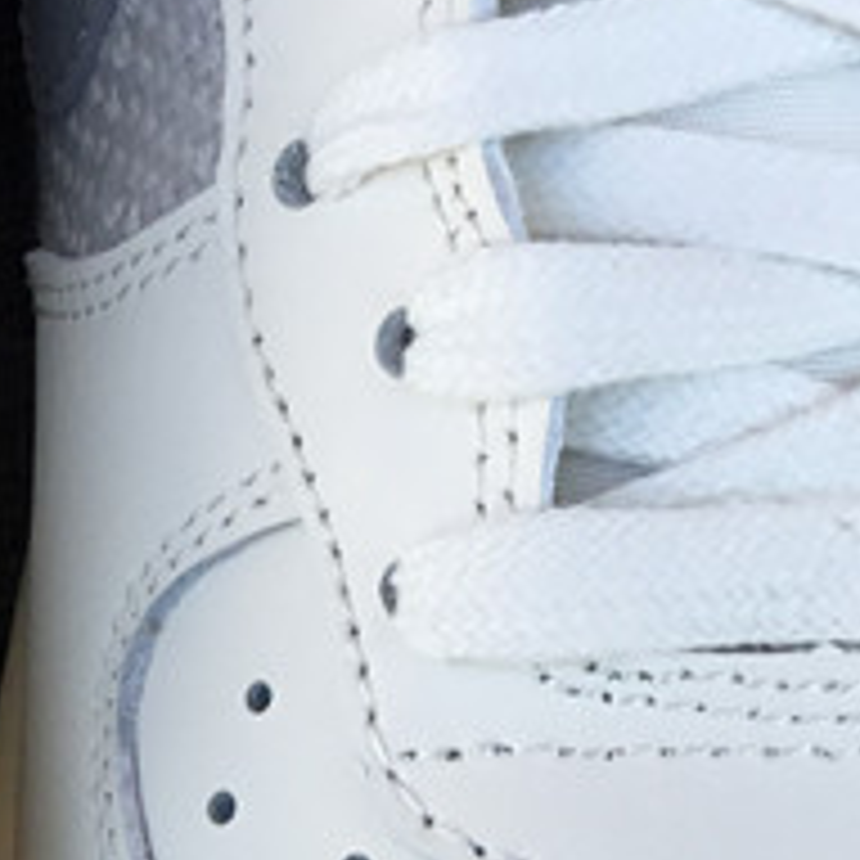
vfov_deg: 13.1
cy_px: 1051
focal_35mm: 129
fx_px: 3626
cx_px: -99
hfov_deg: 13.3
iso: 25
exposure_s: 1/204
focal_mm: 3.3
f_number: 2.4
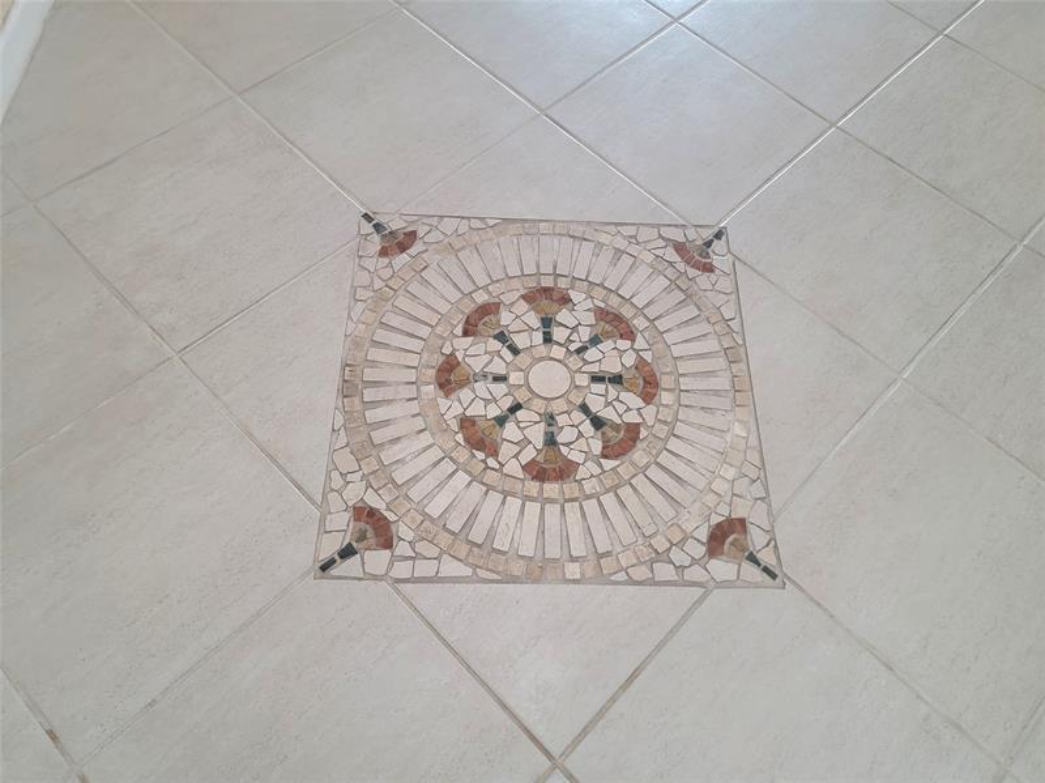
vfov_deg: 56.8
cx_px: 522
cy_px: 392
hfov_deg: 71.6
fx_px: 724
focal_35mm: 24
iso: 320
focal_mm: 6.7
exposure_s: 1/120
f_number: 1.8
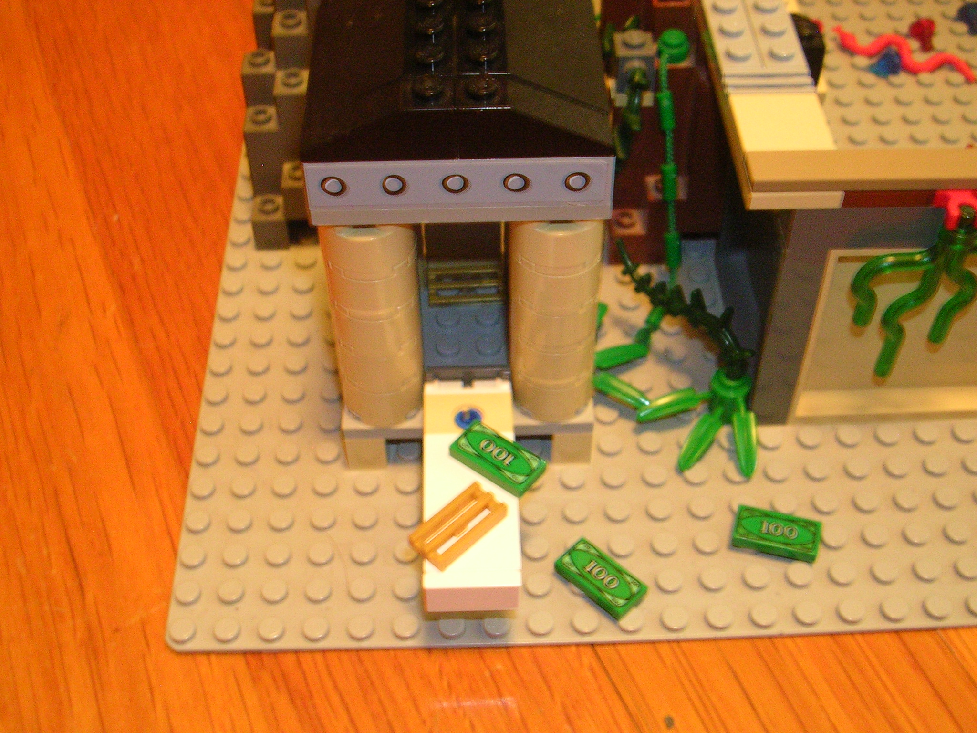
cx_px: 488
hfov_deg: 43.9
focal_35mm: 43
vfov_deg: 33.6
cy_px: 366
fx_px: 1214
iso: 200
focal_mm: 6.6
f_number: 3
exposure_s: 1/2.1
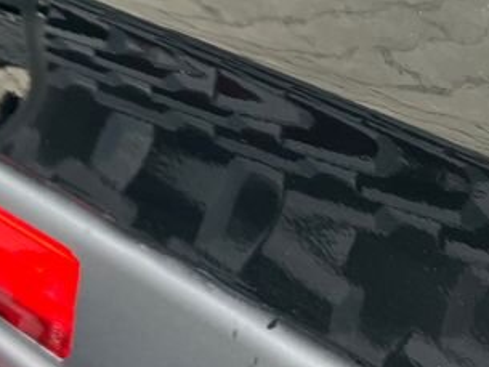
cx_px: 244
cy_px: -104
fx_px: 1328
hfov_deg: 20.9
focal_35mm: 94
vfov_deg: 15.1
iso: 50
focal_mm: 3.99
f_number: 1.8
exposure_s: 1/121
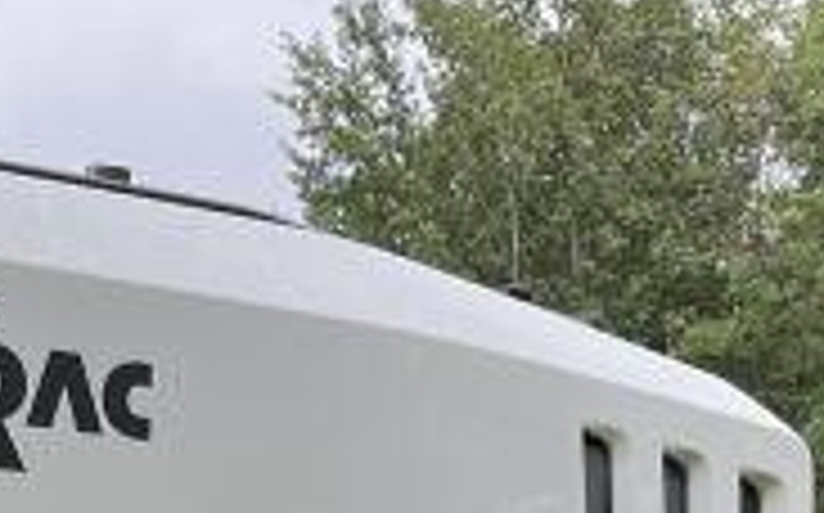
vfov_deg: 10.7
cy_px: 1001
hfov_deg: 18.3
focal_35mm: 113
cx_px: 144
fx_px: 2535
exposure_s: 1/266
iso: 40
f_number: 1.6
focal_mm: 5.1
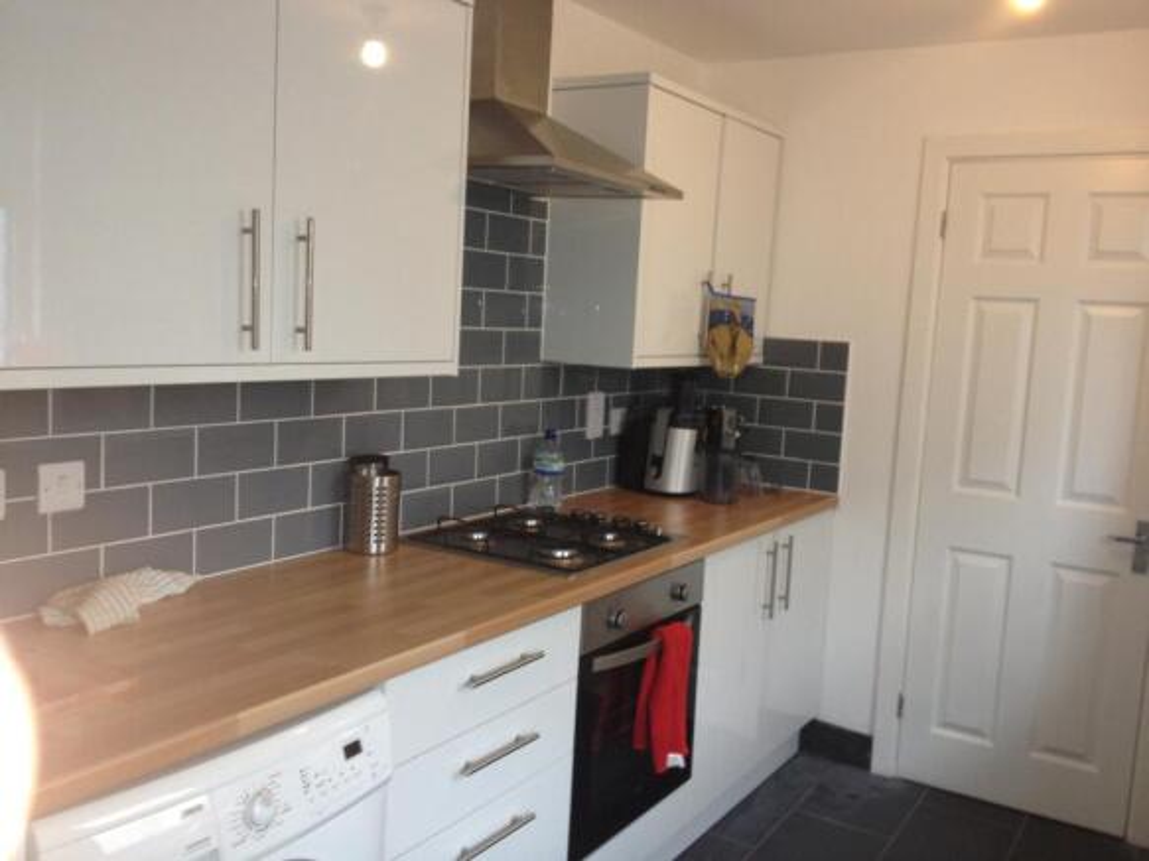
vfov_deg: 40.7
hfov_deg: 52.6
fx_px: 1162
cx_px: 574
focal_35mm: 35
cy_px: 430
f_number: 2.4
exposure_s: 1/20
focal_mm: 4.28
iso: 80
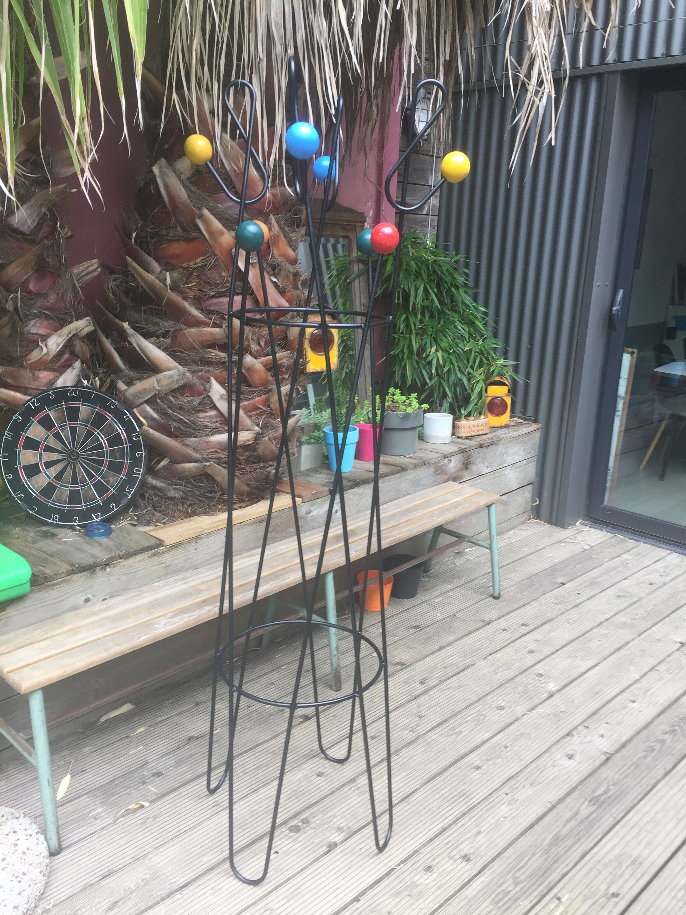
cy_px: 458
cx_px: 343
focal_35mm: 29
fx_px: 766
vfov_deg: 61.7
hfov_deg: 48.2
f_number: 2.2
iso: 40
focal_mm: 4.15
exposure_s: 1/100
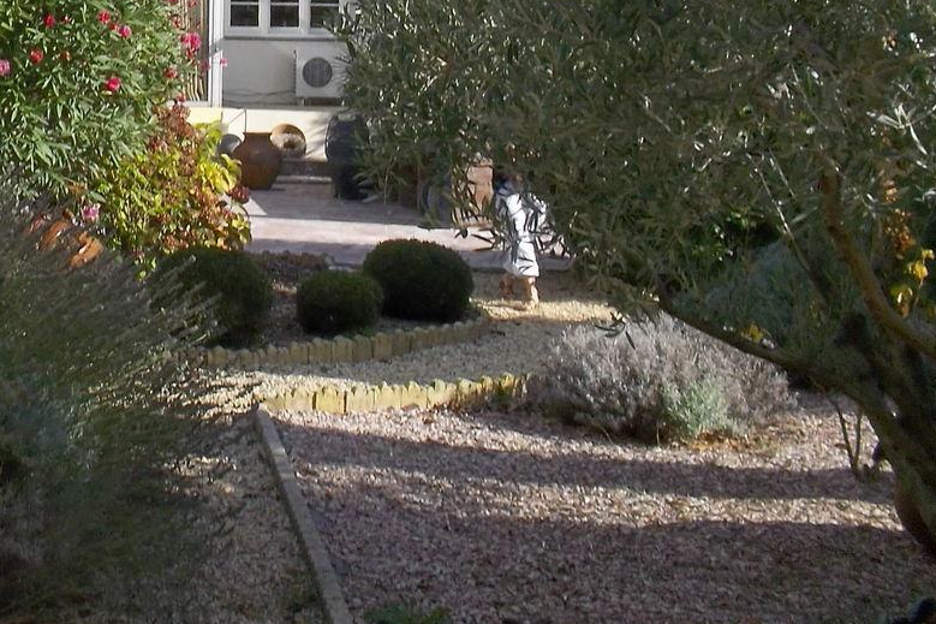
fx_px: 1612
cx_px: 37
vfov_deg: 21.2
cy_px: 12
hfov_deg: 30.5
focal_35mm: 62
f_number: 5.6
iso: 80
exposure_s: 1/250
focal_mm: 4.1
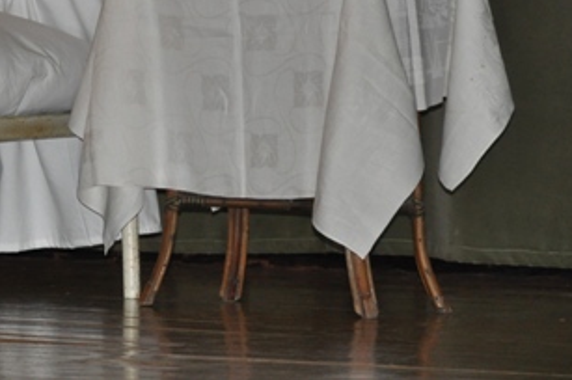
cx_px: -153
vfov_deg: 4.1
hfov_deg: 6.2
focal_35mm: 332
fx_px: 5274
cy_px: -113
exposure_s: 1/200
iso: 1000
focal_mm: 85
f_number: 5.6
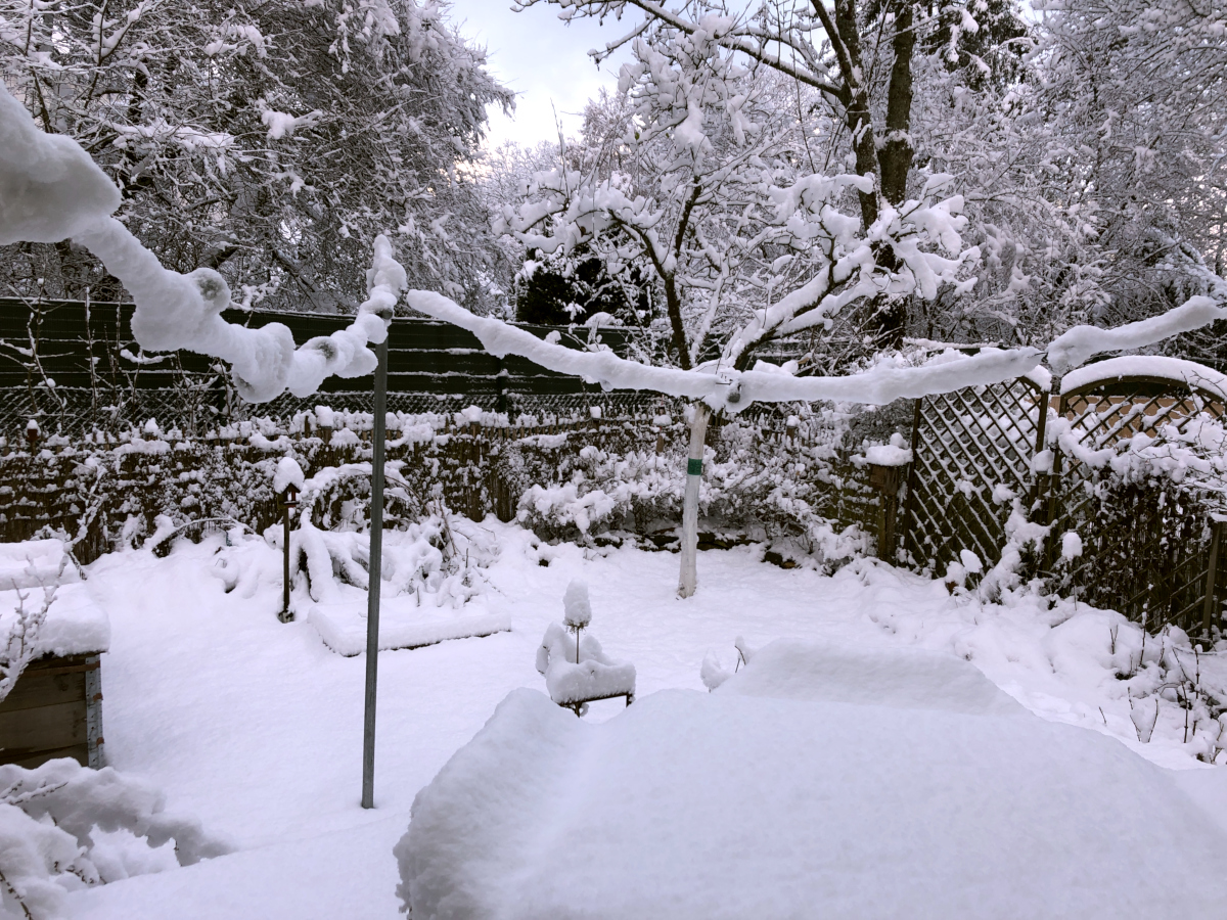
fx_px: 992
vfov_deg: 49.7
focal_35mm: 28
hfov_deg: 63.4
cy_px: 460
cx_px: 614
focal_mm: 3.99
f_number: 1.8
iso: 25
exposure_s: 1/120
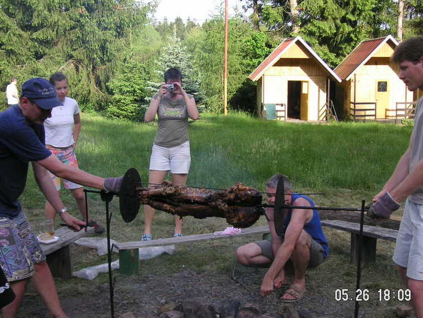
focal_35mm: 45
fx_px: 550
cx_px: 211
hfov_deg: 42.1
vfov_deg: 32.2
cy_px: 155
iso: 50
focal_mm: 6.9
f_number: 3
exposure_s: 1/250
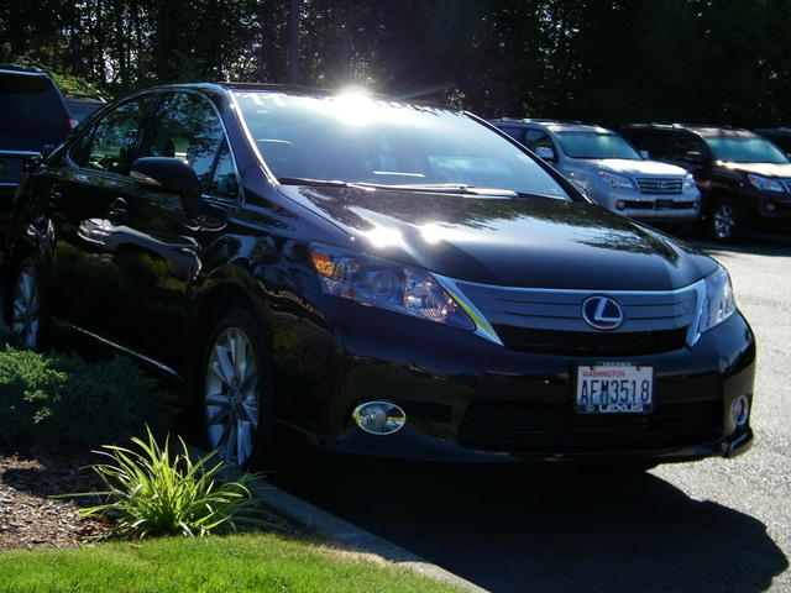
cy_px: 296
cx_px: 396
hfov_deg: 32.7
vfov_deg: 24.8
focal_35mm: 59
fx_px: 1348
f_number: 8.2
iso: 100
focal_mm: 10.6
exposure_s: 1/160
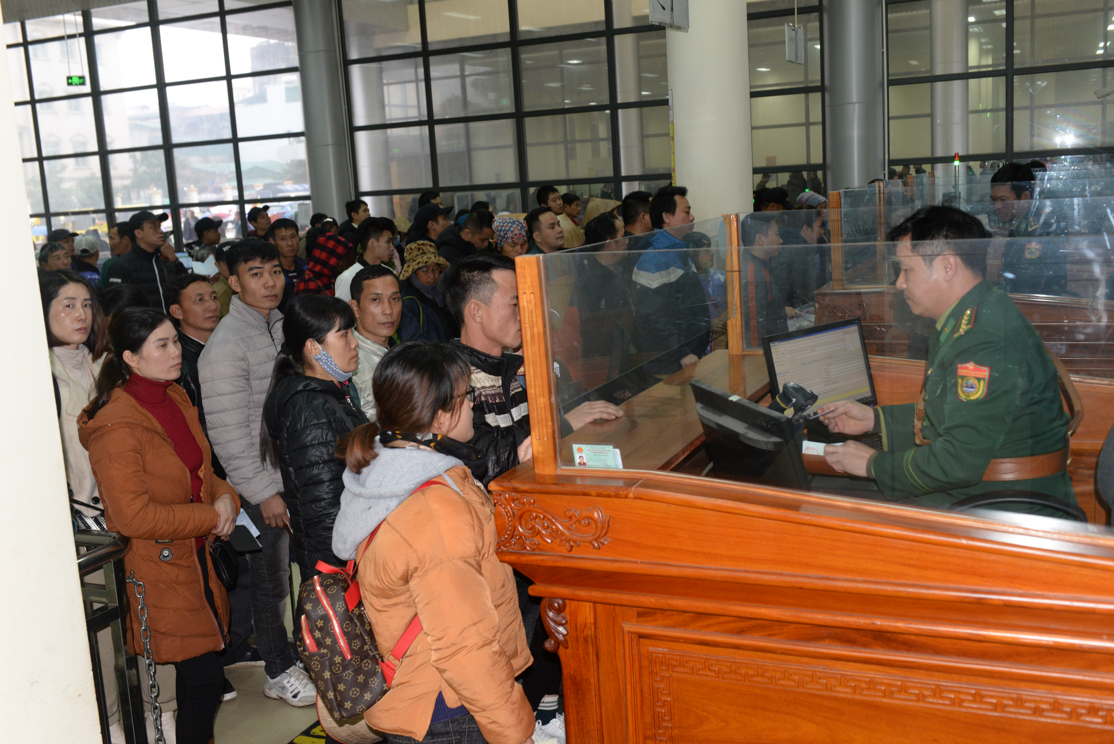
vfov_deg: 36.9
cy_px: 372
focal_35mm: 36
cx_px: 557
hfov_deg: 53.1
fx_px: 1114
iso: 1250
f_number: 5.6
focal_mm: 36
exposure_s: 1/80
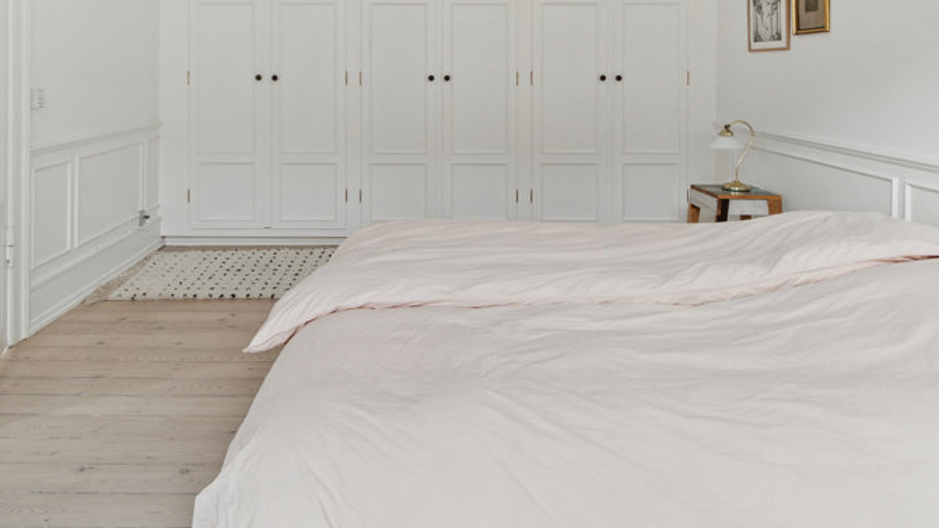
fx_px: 647
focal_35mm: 26
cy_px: 80
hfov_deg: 71.9
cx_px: 448
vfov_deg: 41.7
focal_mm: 10
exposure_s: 1/80
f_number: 8
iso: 500
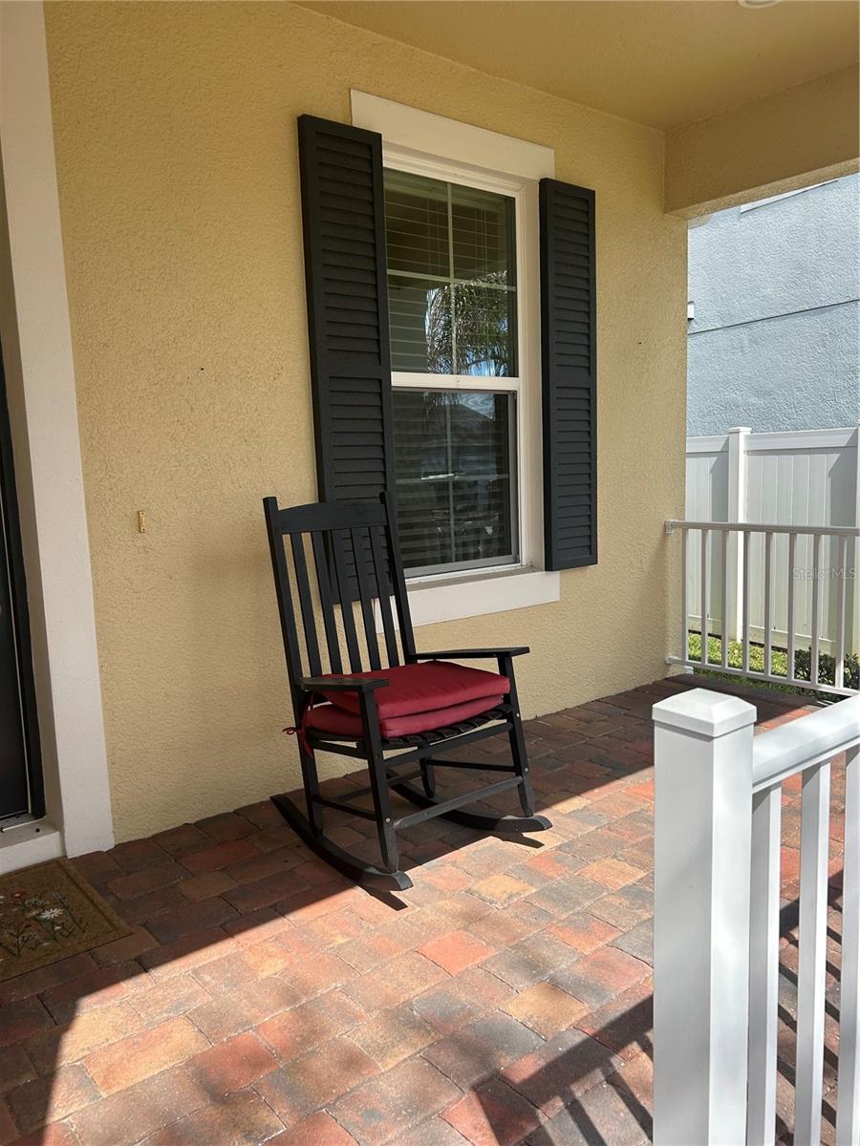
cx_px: 430
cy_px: 573
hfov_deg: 53.1
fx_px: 861
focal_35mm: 26
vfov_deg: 67.3
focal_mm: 5.7
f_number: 1.5
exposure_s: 1/1645
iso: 50
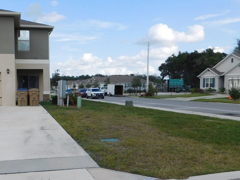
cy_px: 113
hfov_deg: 46.0
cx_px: 77
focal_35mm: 40
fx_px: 277
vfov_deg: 35.8
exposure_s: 1/1250
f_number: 3
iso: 125
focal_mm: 4
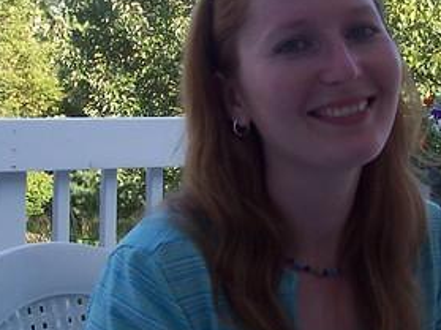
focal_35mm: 85
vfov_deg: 17.2
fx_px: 1082
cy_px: 66
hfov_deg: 22.9
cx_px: 319
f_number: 2.8
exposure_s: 1/500
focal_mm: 5.6
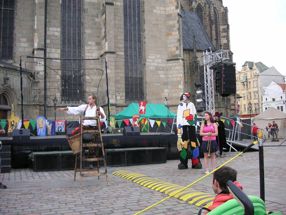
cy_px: 108
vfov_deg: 38.7
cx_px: 143
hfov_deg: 50.1
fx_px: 306
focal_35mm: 37
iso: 50
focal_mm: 6.1
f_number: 2.8
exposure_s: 1/90
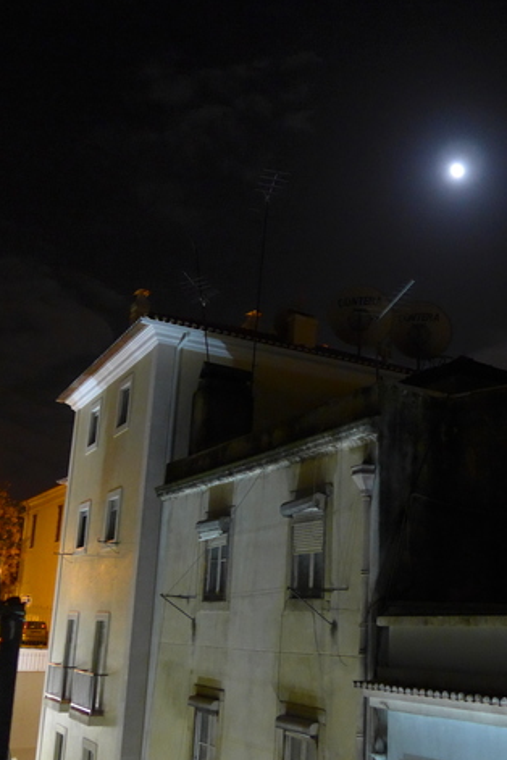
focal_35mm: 41
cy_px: 378
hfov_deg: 32.3
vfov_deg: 47.4
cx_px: 352
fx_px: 866
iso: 800
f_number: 2
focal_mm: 6
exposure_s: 1/8
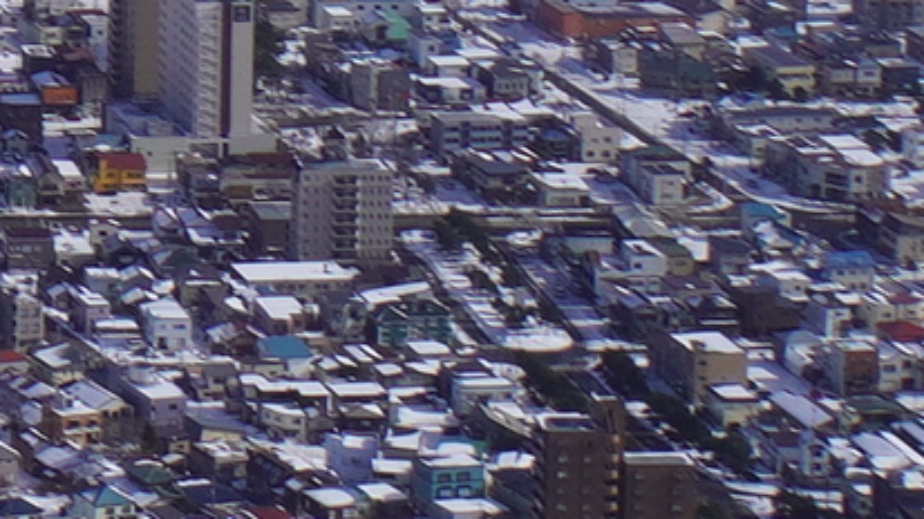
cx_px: -1761
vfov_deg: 5.5
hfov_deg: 8.8
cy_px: -1094
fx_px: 5046
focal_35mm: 206
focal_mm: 18
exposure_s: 1/400
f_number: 10
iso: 100
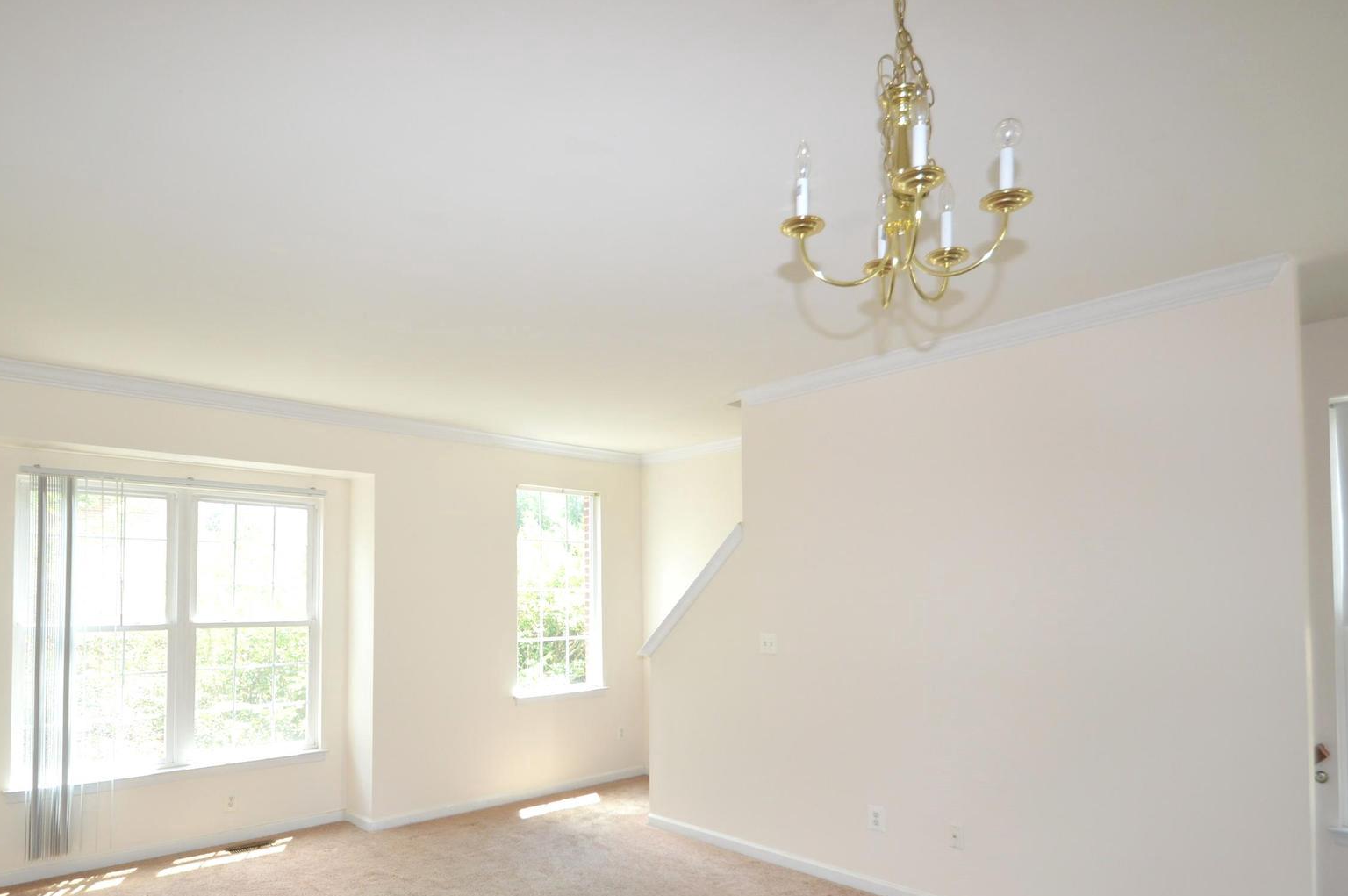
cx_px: 607
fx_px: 748
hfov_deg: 83.8
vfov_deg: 60.7
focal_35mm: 20
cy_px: 580
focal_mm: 10
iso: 400
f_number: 5
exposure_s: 1/100
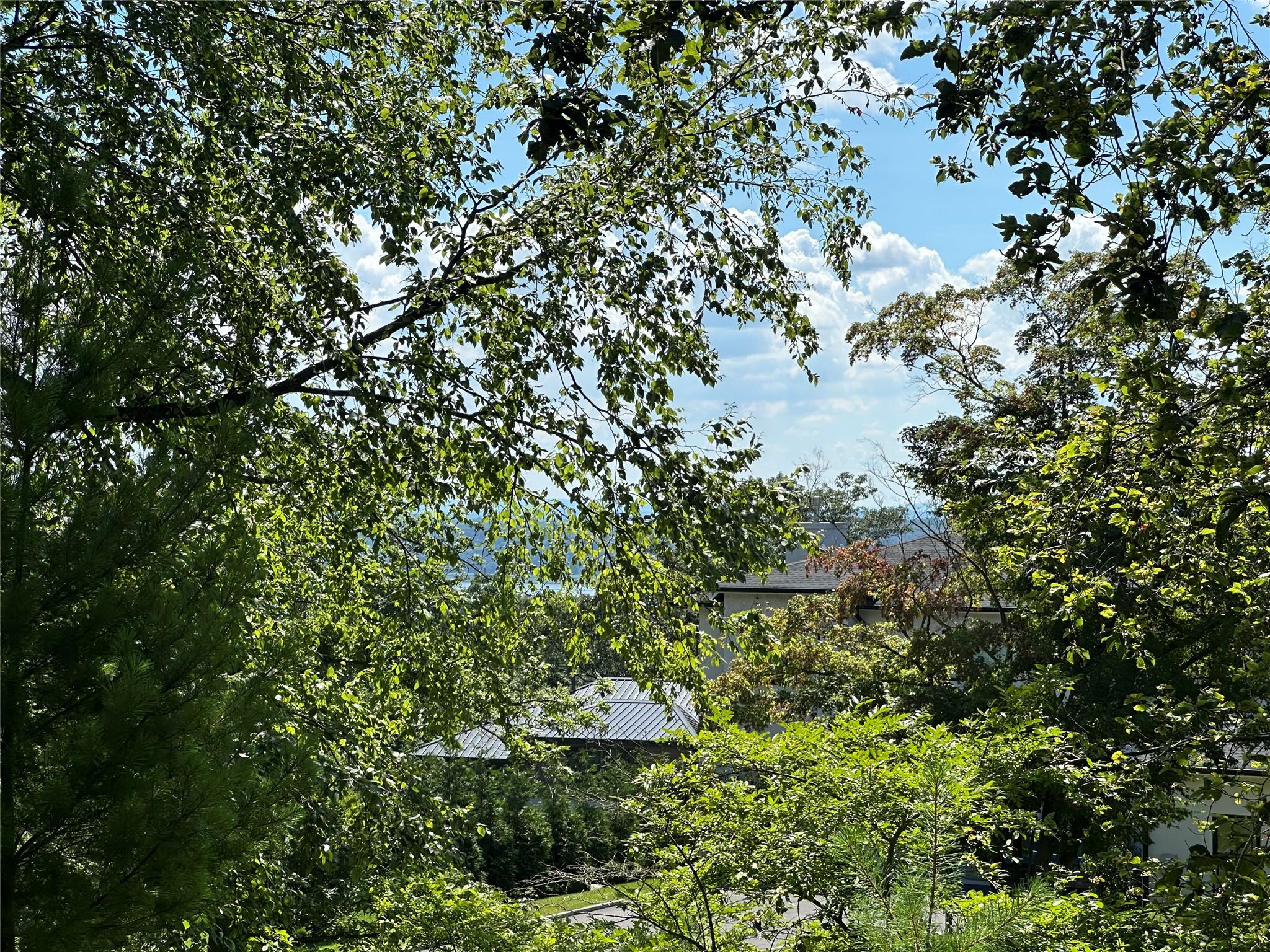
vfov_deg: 19.1
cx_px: 635
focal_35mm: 77
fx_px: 2825
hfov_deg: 25.3
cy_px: 476
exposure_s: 1/605
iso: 32
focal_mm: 9
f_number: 2.8
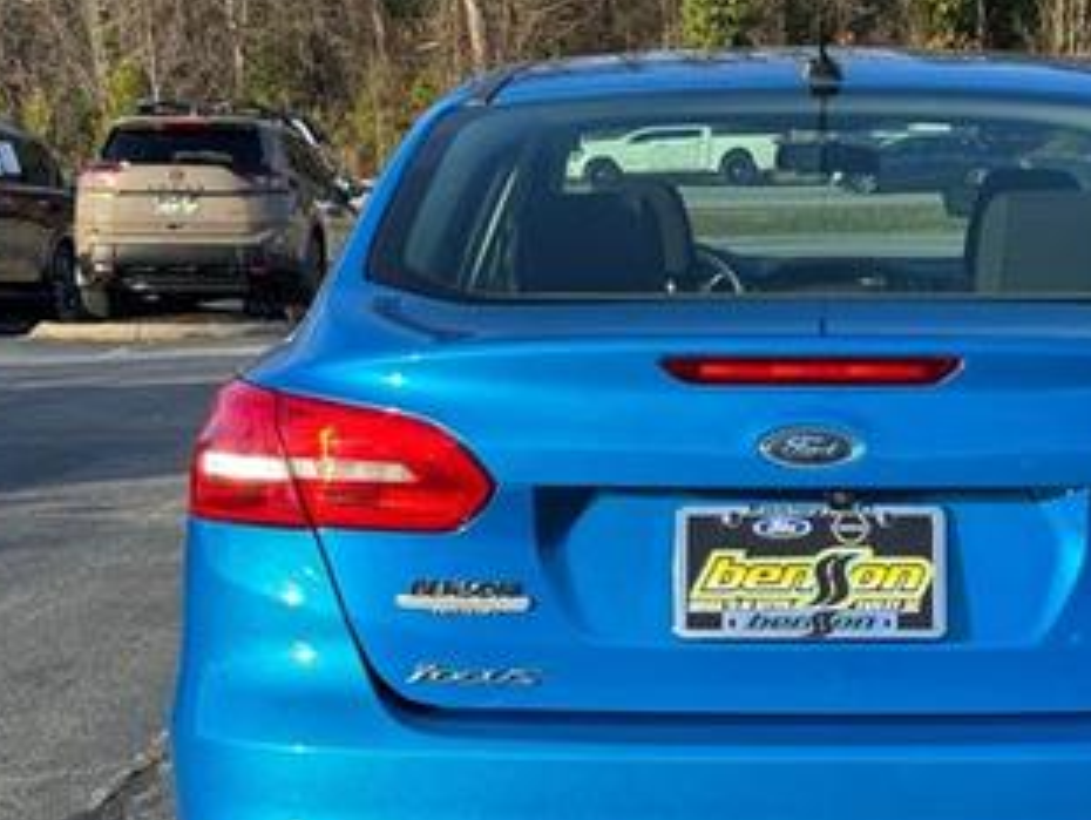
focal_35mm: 78
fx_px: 2460
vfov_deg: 18.9
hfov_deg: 24.7
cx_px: 838
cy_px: 528
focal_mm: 6.76
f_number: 1.78
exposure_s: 1/1366
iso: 64
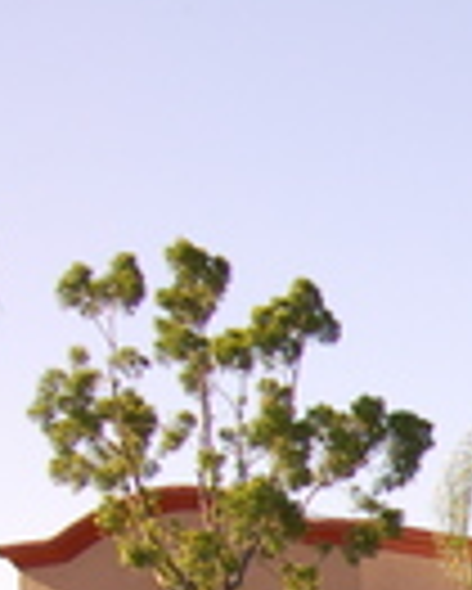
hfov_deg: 6.9
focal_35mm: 205
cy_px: 858
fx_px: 3579
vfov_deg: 9.2
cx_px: 1337
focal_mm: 31
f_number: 8
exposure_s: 1/250
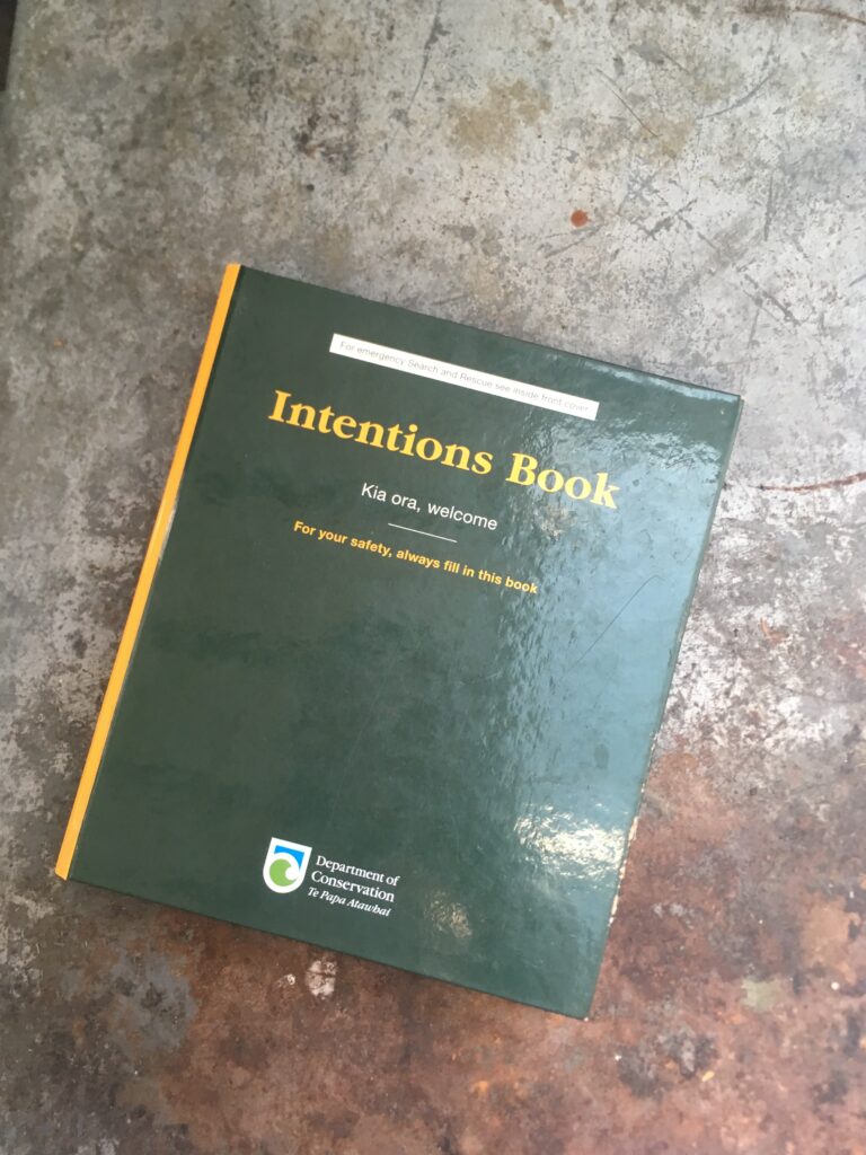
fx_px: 967
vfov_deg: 61.7
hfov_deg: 48.2
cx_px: 433
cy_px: 578
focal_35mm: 29
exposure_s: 1/33
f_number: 2.2
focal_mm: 4.15
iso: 50
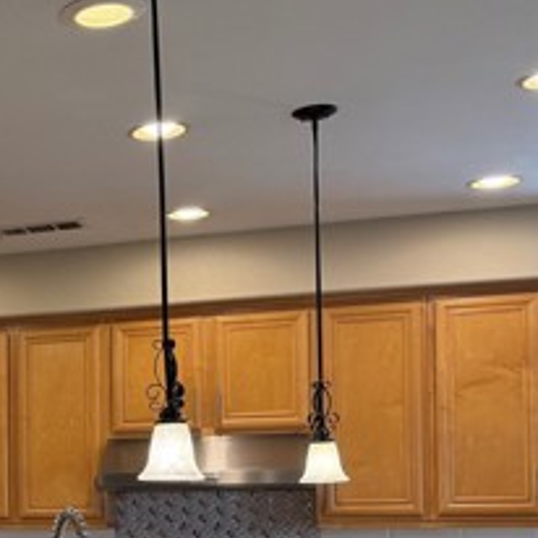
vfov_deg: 25.2
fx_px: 1161
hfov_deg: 23.1
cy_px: 496
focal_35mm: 66
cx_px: -165
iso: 200
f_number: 1.78
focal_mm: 6.76
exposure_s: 1/181
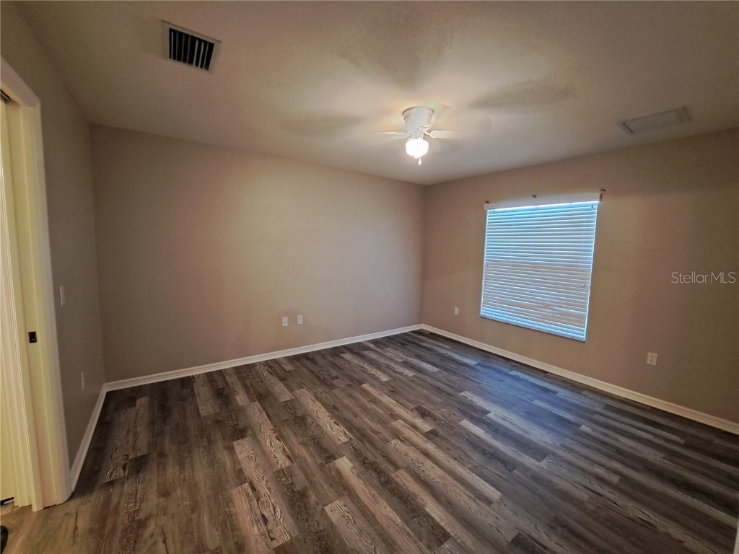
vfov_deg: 89.9
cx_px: 370
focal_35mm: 13
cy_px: 277
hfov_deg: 106.2
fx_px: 278
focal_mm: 1.74
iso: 250
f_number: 2.2
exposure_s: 1/24
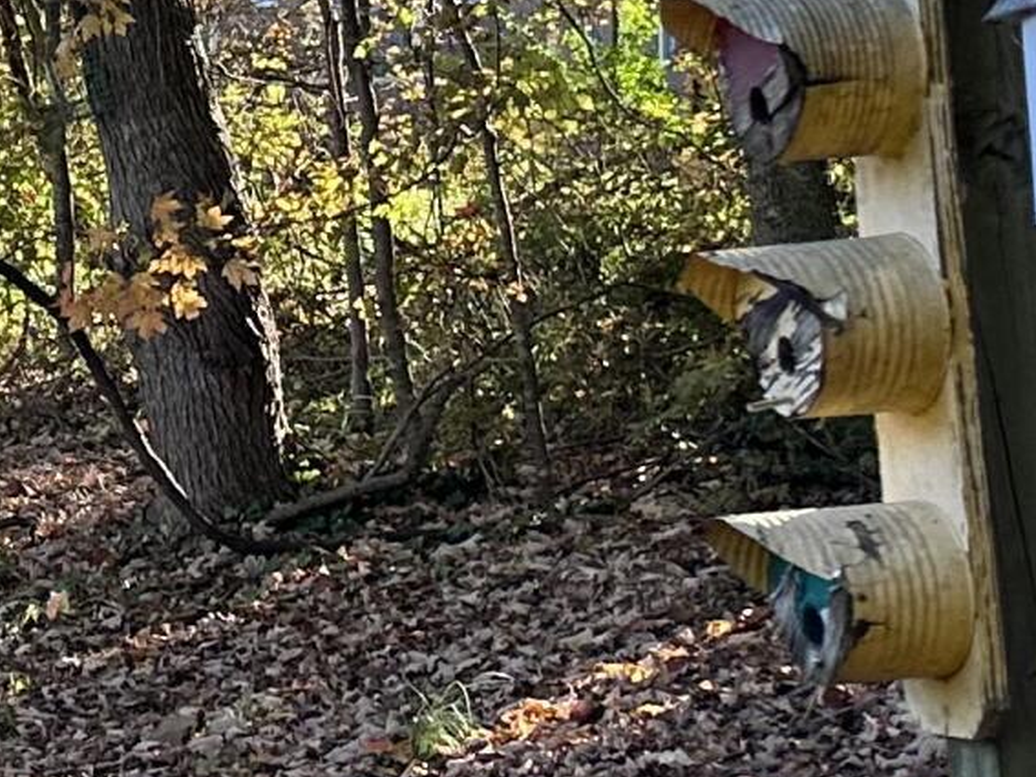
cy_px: 397
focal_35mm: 127
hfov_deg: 11.7
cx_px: -1686
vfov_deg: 11.7
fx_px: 3800
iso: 80
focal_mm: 6.86
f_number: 1.78
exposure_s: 1/750
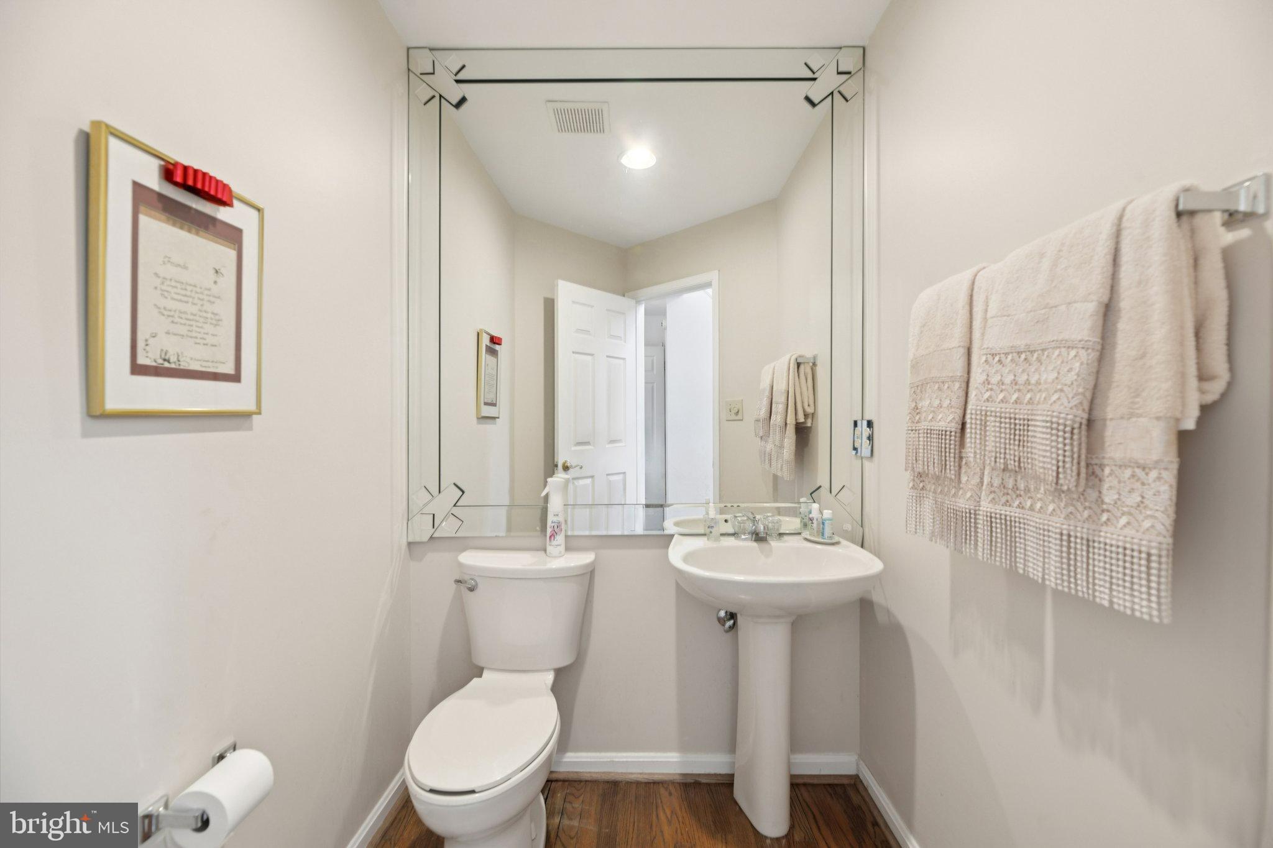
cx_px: 636
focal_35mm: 14
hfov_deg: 104.3
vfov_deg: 81.2
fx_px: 495
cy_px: 424
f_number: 8
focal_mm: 14
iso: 400
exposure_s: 1/13
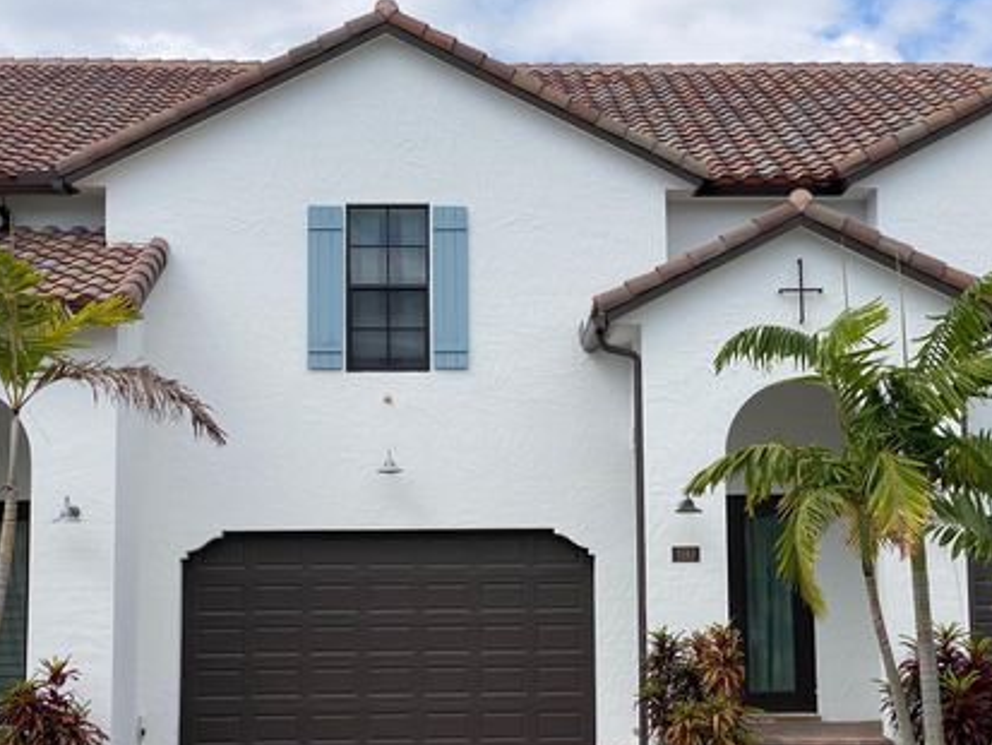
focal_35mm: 63
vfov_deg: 23.3
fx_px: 1806
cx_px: 538
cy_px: 436
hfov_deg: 30.7
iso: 20
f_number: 2
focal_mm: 6
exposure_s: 1/2083
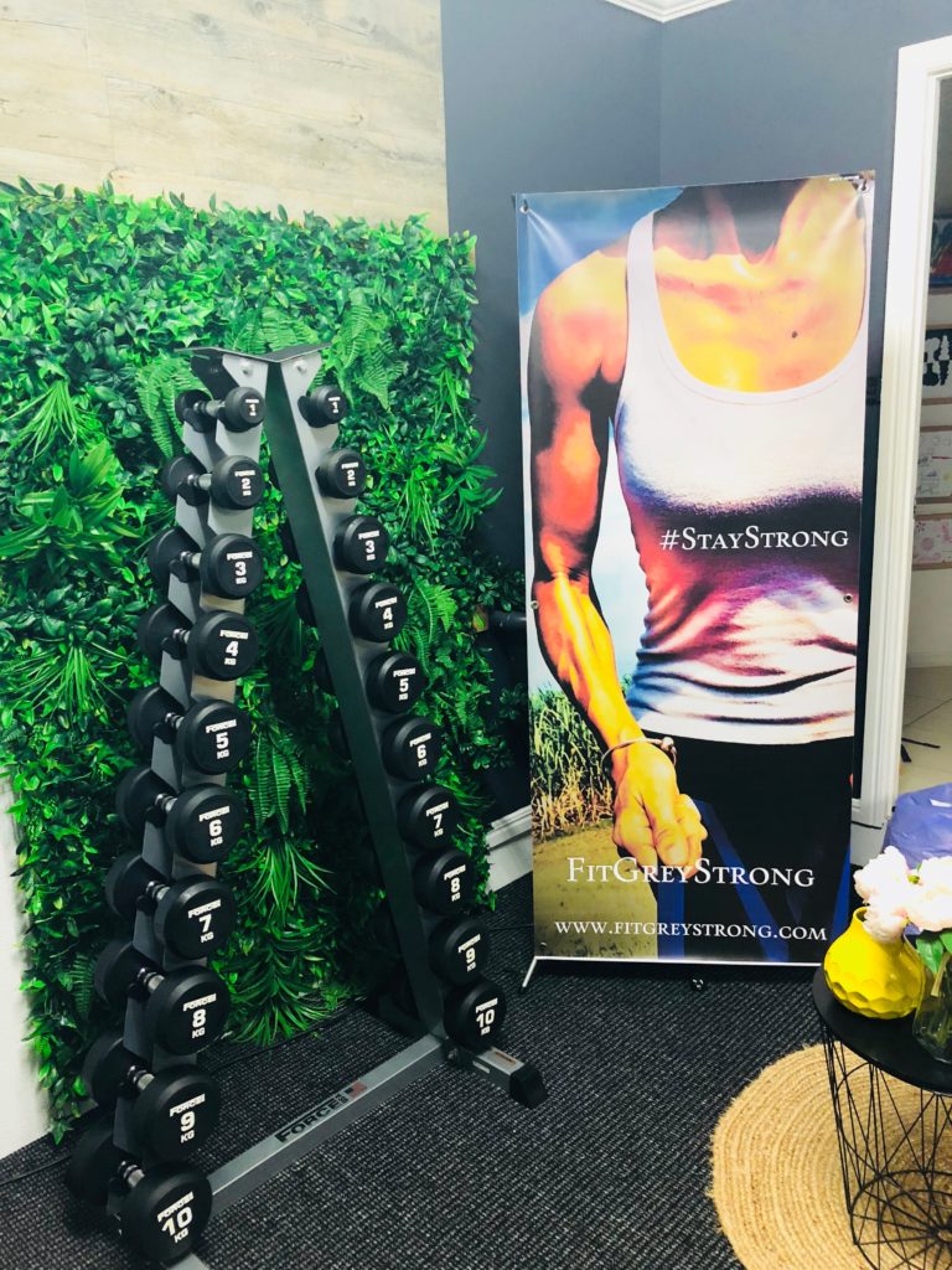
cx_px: 476
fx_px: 1027
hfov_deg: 49.7
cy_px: 635
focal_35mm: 28
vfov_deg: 63.4
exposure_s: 1/7
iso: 80
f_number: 1.8
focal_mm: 3.99
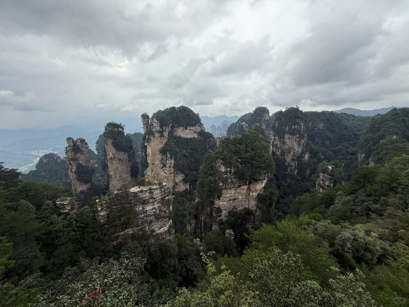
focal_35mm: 14
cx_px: 204
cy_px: 154
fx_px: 165
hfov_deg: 102.1
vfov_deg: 85.7
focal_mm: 2.22
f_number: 2.2
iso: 50
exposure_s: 1/1001
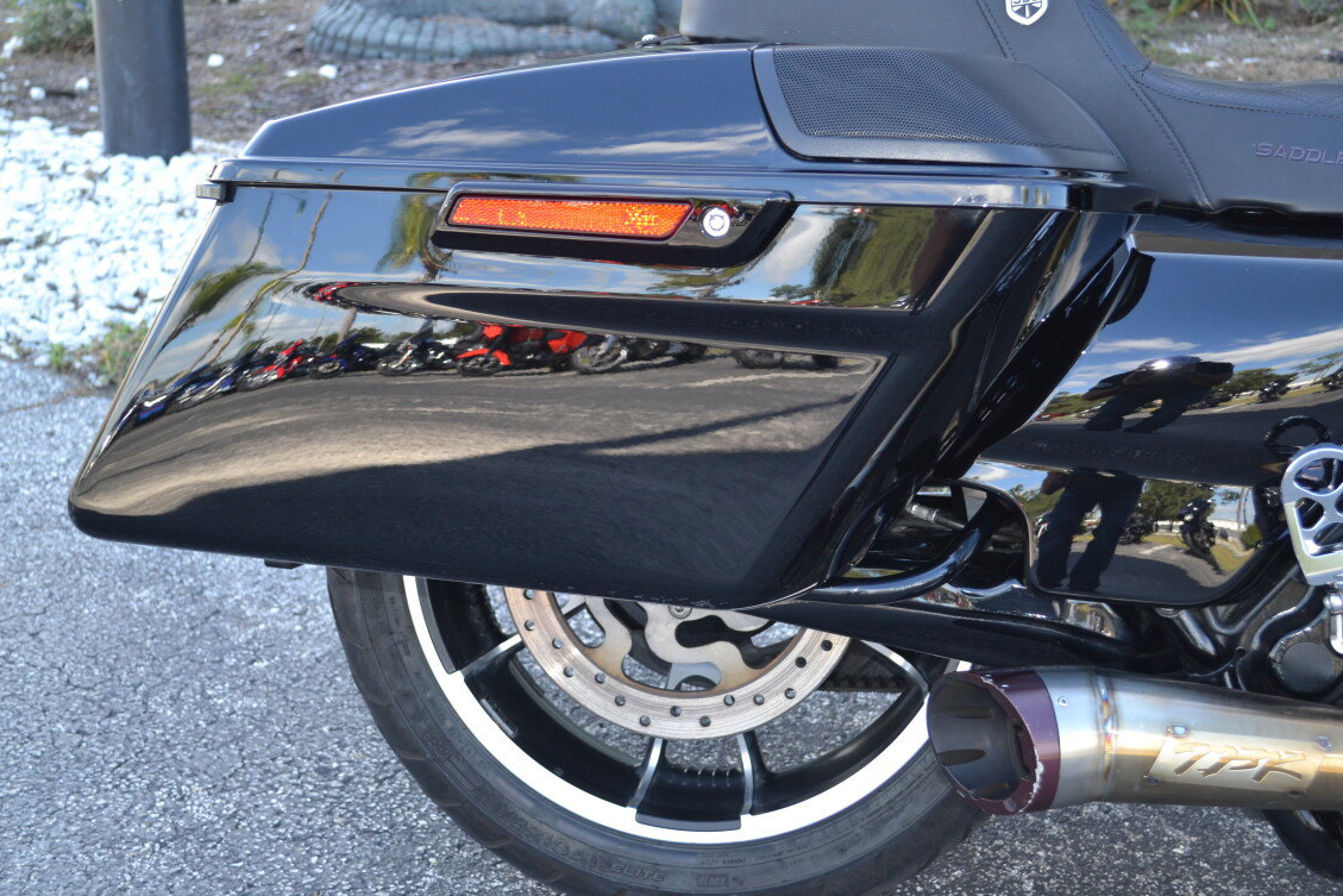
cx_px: 669
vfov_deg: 26.5
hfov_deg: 38.9
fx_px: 1903
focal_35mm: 51
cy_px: 447
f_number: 4.8
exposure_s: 1/125
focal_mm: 32
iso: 360
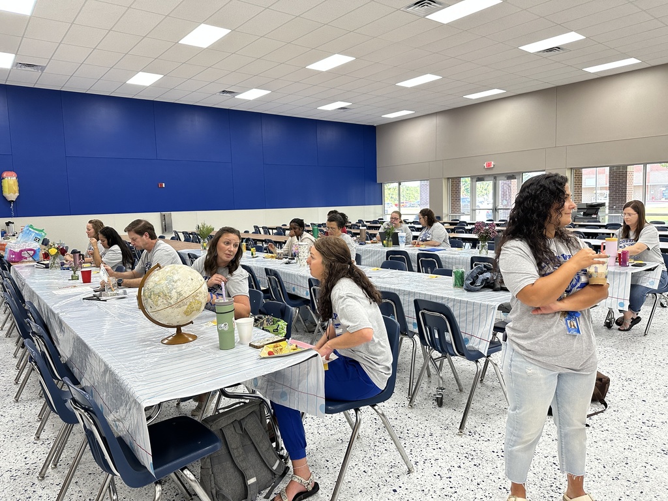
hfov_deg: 71.6
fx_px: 463
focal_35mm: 24
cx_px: 334
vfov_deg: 56.8
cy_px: 250
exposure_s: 1/120
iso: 200
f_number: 1.78
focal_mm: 6.86
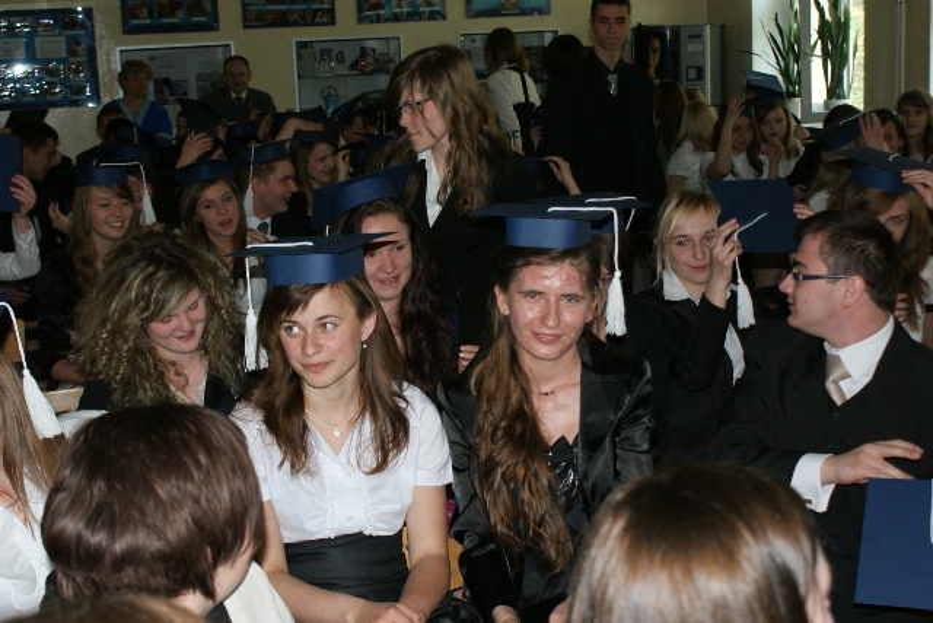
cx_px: 466
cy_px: 312
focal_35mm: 52
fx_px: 1361
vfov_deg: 25.8
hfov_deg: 37.8
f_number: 5.6
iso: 400
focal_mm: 35
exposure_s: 1/60
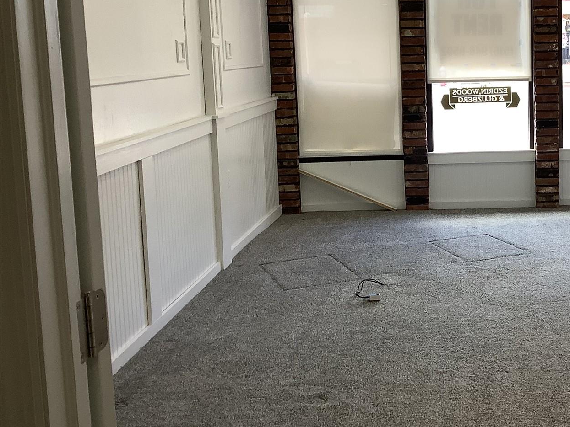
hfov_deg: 36.1
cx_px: 468
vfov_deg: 28.4
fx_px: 840
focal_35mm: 51
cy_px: 142
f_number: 2.4
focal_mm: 3.3
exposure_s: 1/60
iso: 50
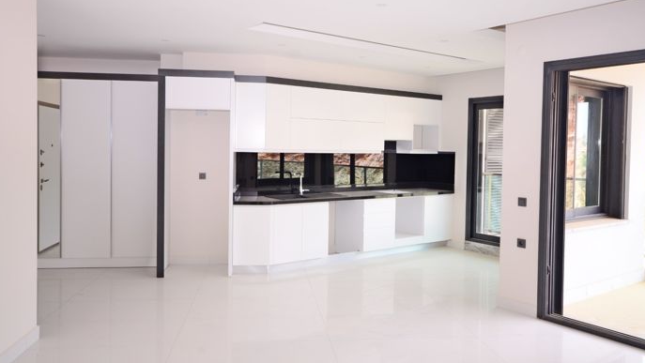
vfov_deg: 38.3
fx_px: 522
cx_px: 323
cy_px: 155
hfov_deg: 63.4
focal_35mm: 31
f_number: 5.6
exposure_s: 1/100
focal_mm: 19
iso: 320
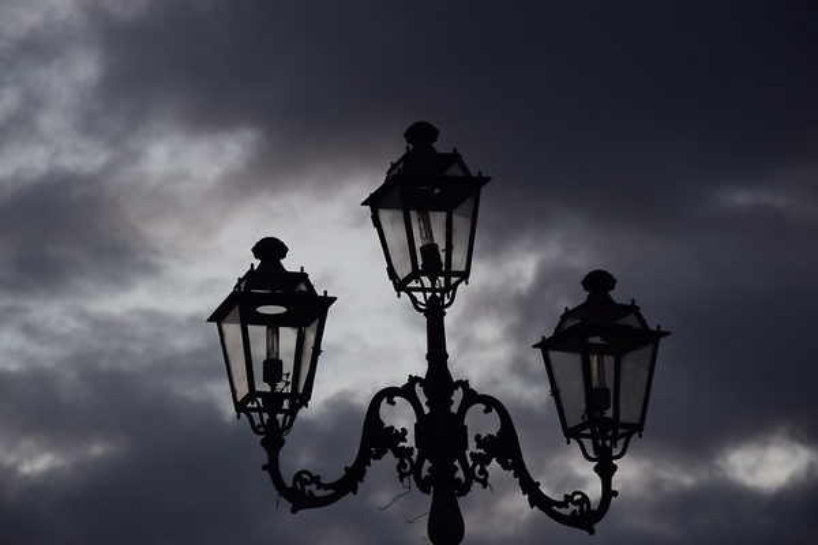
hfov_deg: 13.0
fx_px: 3578
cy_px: 272
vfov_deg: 8.7
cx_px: 409
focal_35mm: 158
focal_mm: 105
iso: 400
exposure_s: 1/100
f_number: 9
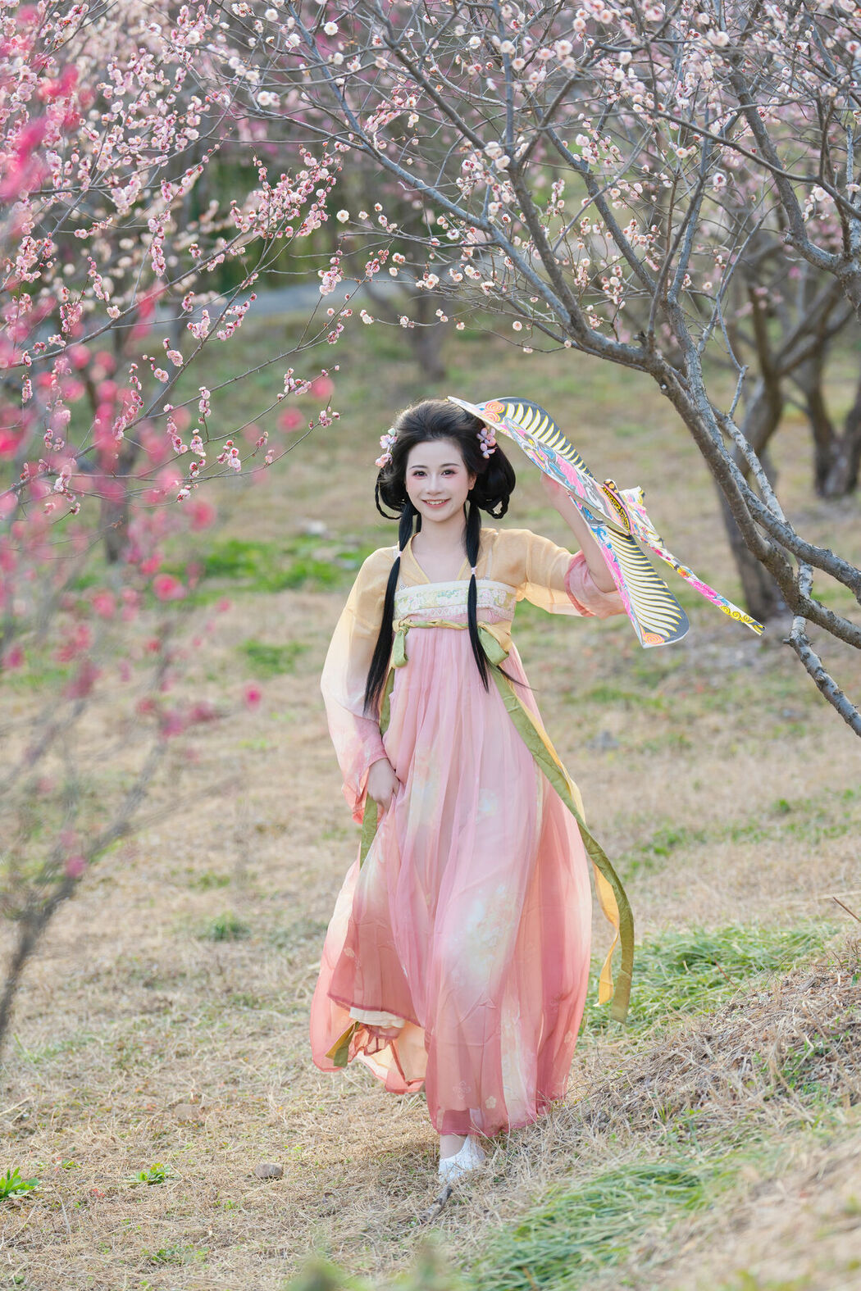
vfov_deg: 18.6
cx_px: 430
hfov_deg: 12.5
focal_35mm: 110
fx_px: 3946
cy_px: 646
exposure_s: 1/400
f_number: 3.2
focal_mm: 110
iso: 320
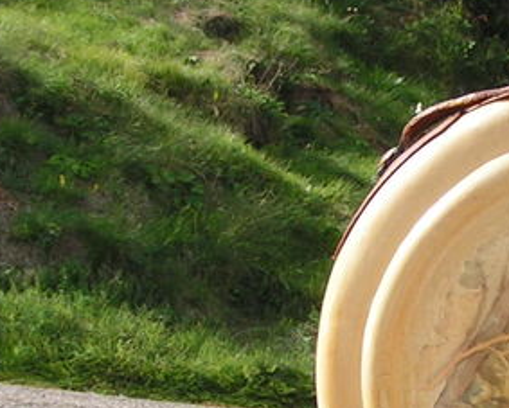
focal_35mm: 131
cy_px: 216
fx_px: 1975
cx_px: 556
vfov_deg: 11.8
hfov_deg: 14.4
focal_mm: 5.8
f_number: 5.6
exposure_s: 1/200
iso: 50
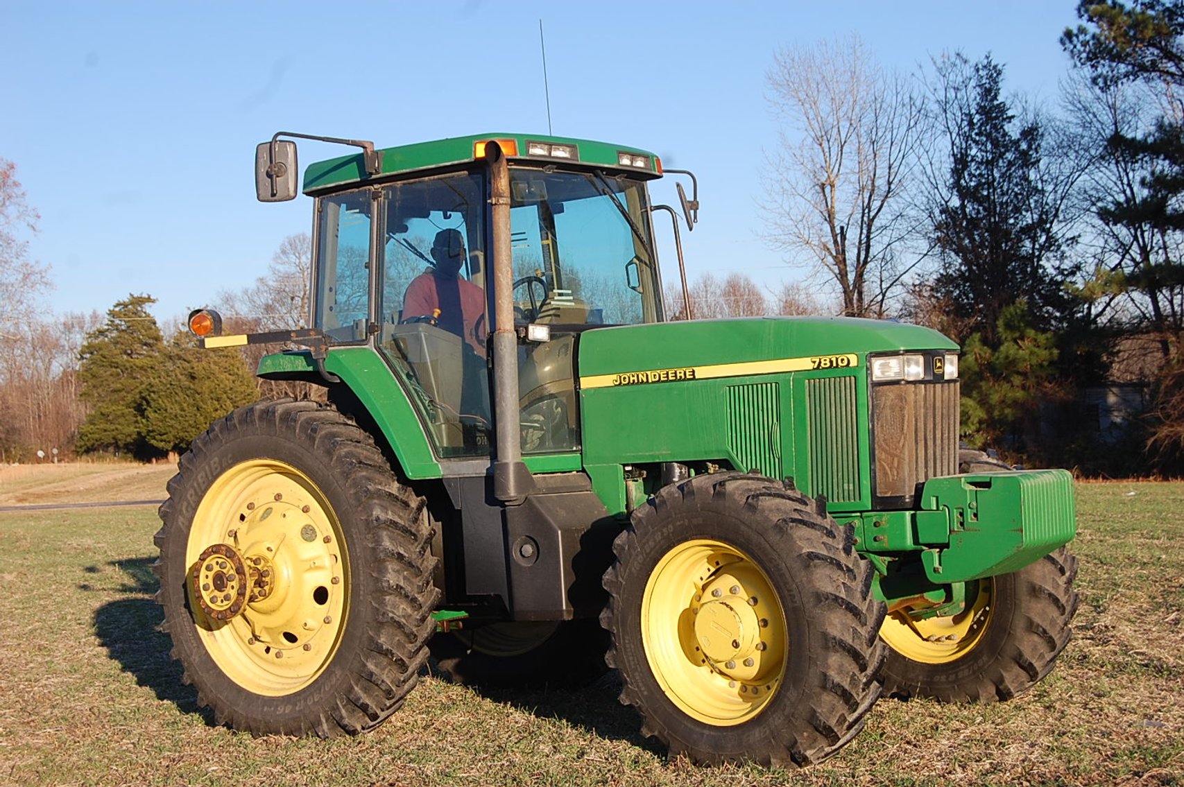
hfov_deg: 31.9
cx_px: 592
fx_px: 2070
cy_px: 394
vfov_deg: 21.5
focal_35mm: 63
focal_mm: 42
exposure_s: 1/250
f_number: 8
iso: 200
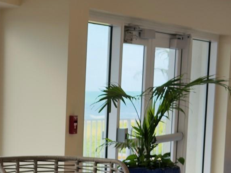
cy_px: 225
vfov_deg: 10.8
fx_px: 894
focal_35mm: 134
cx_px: -51
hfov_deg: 14.2
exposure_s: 1/191
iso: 64
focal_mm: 6.76
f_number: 1.78
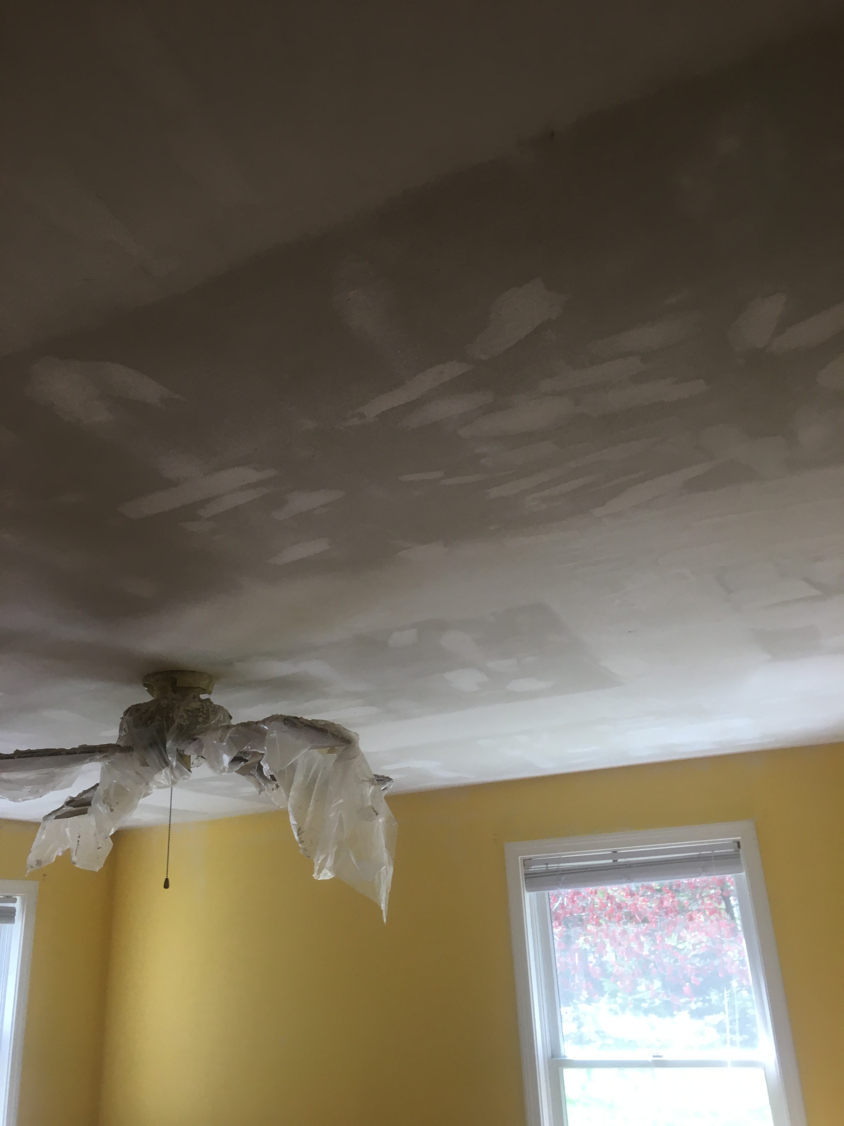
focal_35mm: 29
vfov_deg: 61.7
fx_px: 943
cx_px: 422
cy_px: 563
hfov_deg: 48.2
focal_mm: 4.15
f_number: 2.2
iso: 25
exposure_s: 1/40
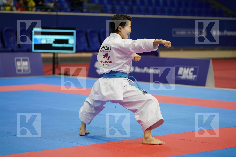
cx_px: 118
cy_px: 78
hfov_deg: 17.5
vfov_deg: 11.7
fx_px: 767
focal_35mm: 117
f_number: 2.8
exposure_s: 1/500
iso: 1600
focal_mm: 117
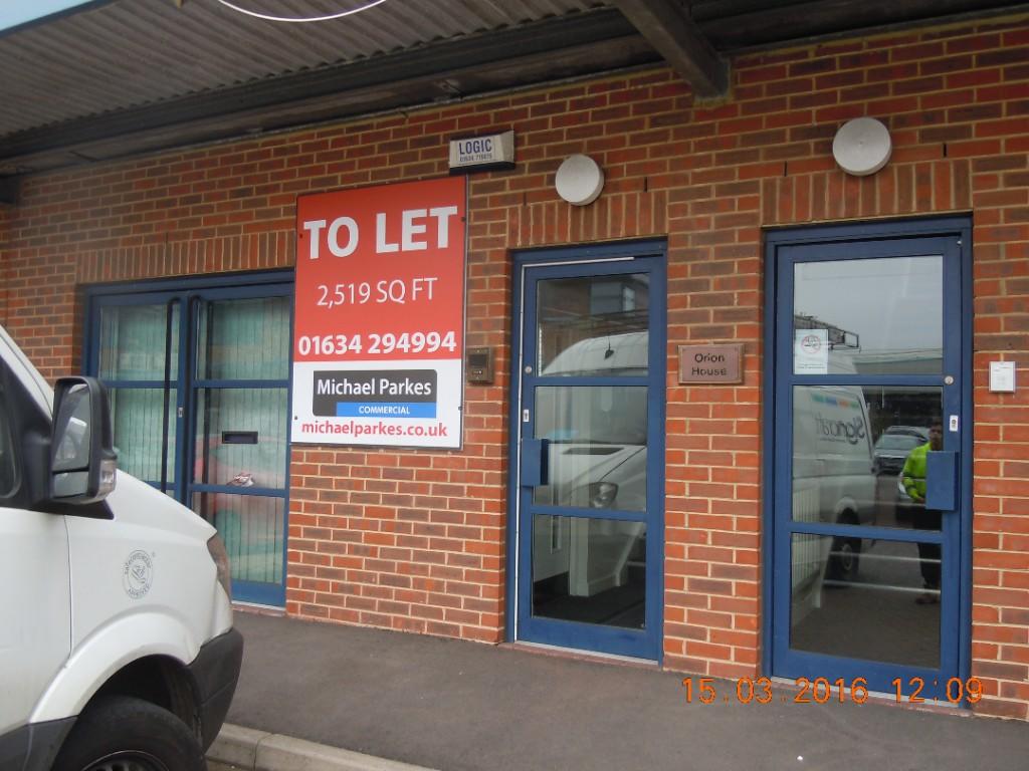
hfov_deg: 60.0
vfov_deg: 46.8
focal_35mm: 30
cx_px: 514
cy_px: 386
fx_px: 892
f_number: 3.5
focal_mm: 5.4
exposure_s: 1/80
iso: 100
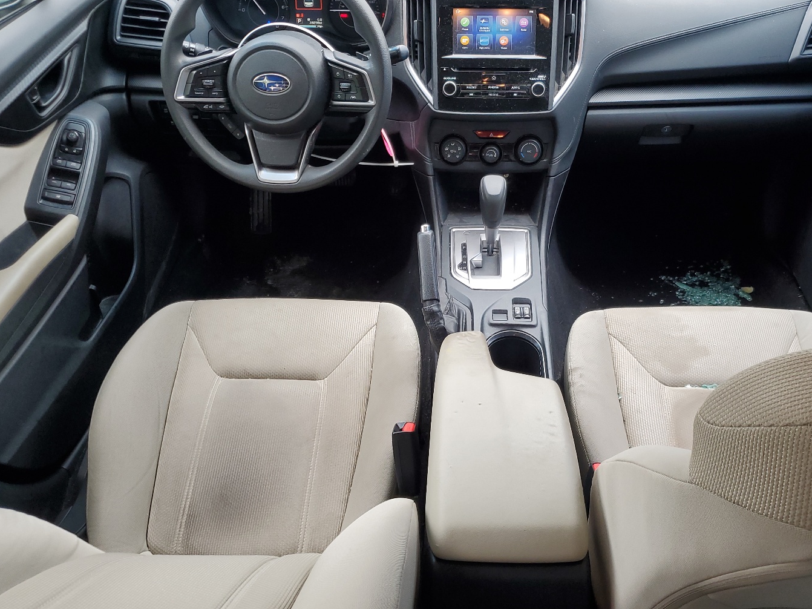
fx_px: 727
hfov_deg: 58.1
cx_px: 471
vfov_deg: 45.4
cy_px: 288
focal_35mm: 31
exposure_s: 1/120
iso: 62
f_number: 1.5
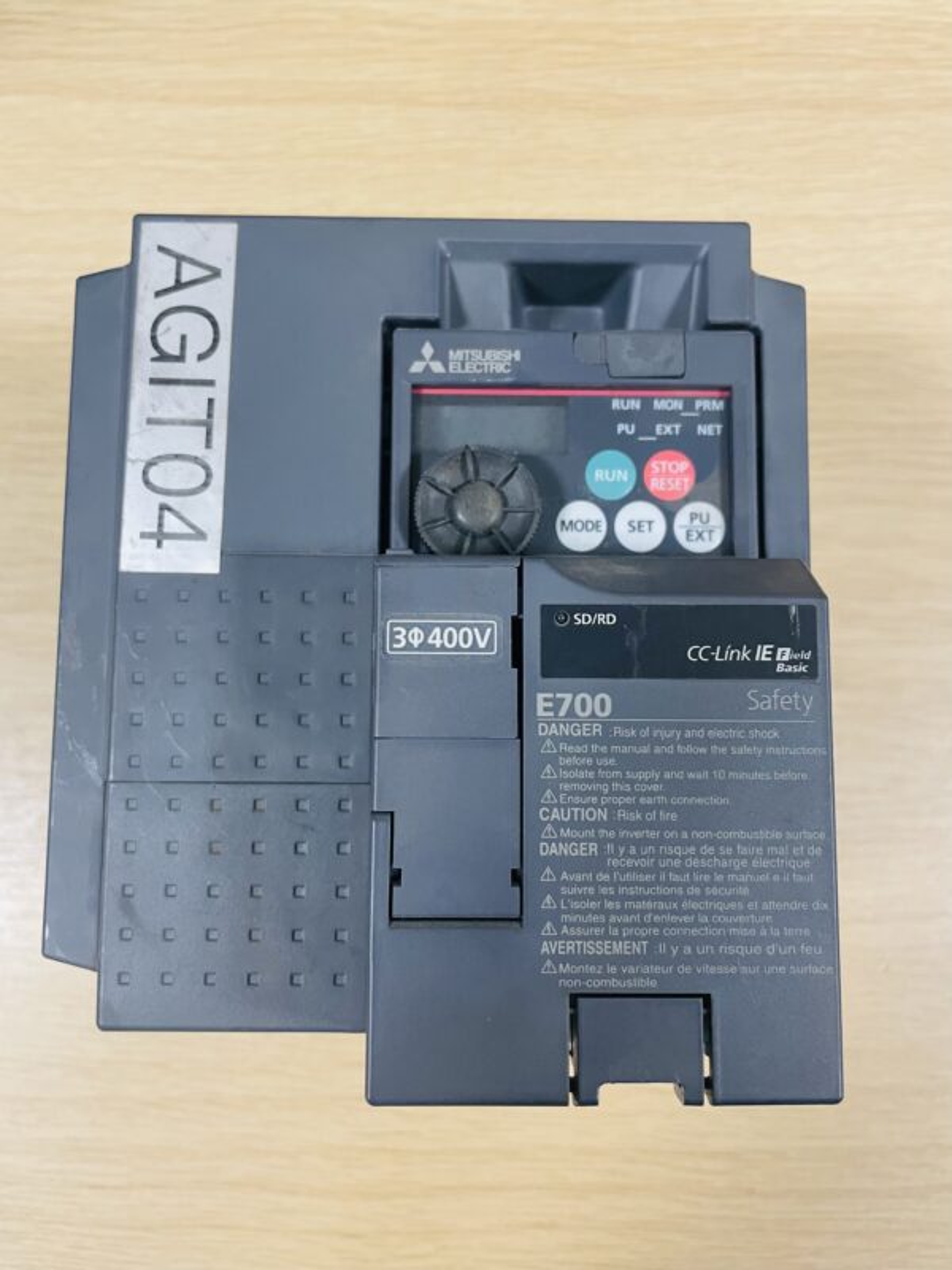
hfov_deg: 53.1
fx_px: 953
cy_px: 635
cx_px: 476
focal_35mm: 26
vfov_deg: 67.3
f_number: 1.6
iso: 200
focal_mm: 4.2
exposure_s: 1/50
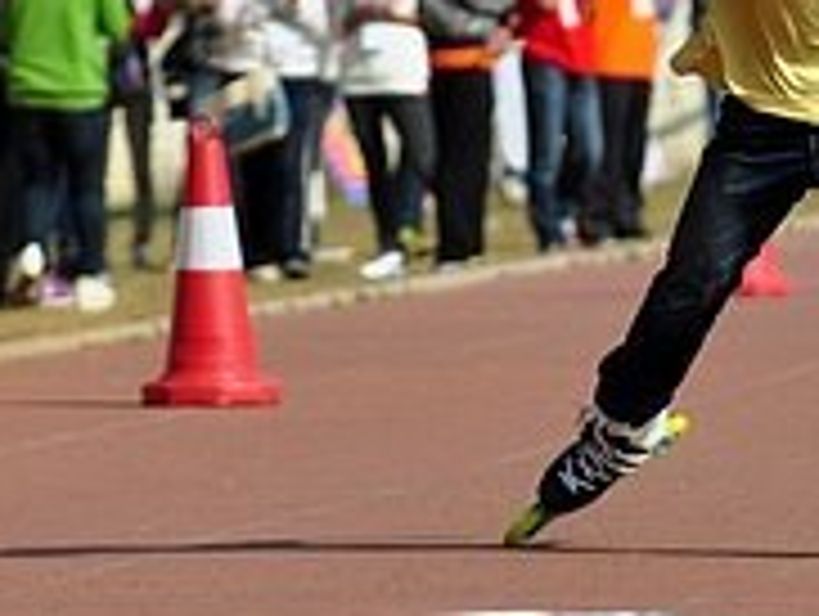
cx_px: 878
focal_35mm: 735
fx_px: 17403
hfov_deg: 2.7
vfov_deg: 2.0
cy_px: -11
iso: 200
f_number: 3.5
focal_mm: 155
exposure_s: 1/2500
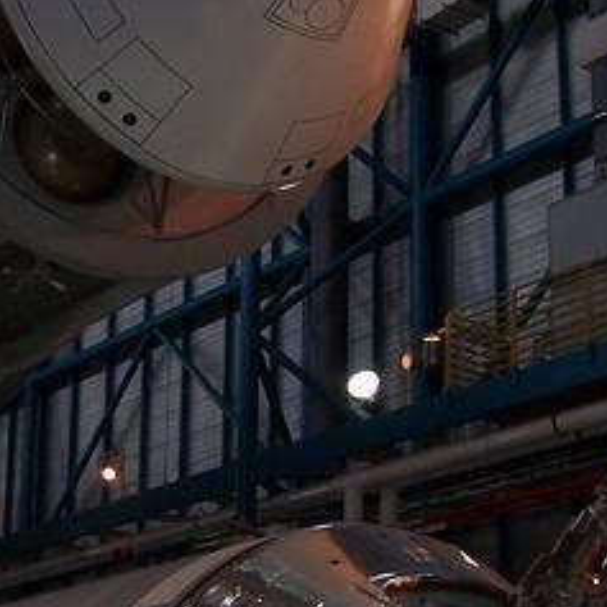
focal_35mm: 86
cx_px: 223
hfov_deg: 20.1
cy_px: 407
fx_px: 1706
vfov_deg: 20.1
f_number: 3
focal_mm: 6
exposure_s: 1/60
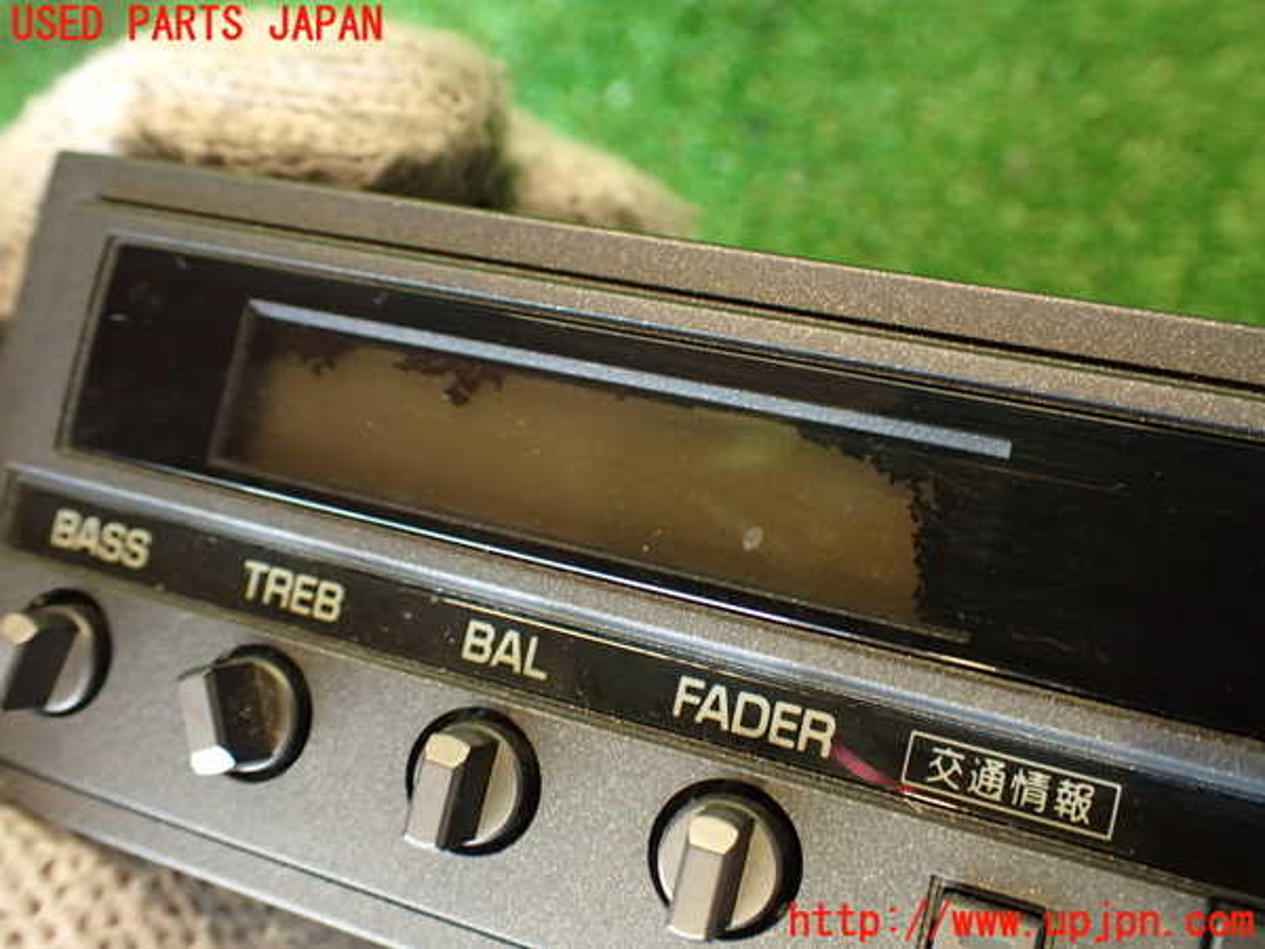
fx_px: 1169
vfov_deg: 44.2
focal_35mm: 32
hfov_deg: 56.8
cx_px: 632
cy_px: 474
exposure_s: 1/30
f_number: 2.4
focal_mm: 5.79
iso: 400
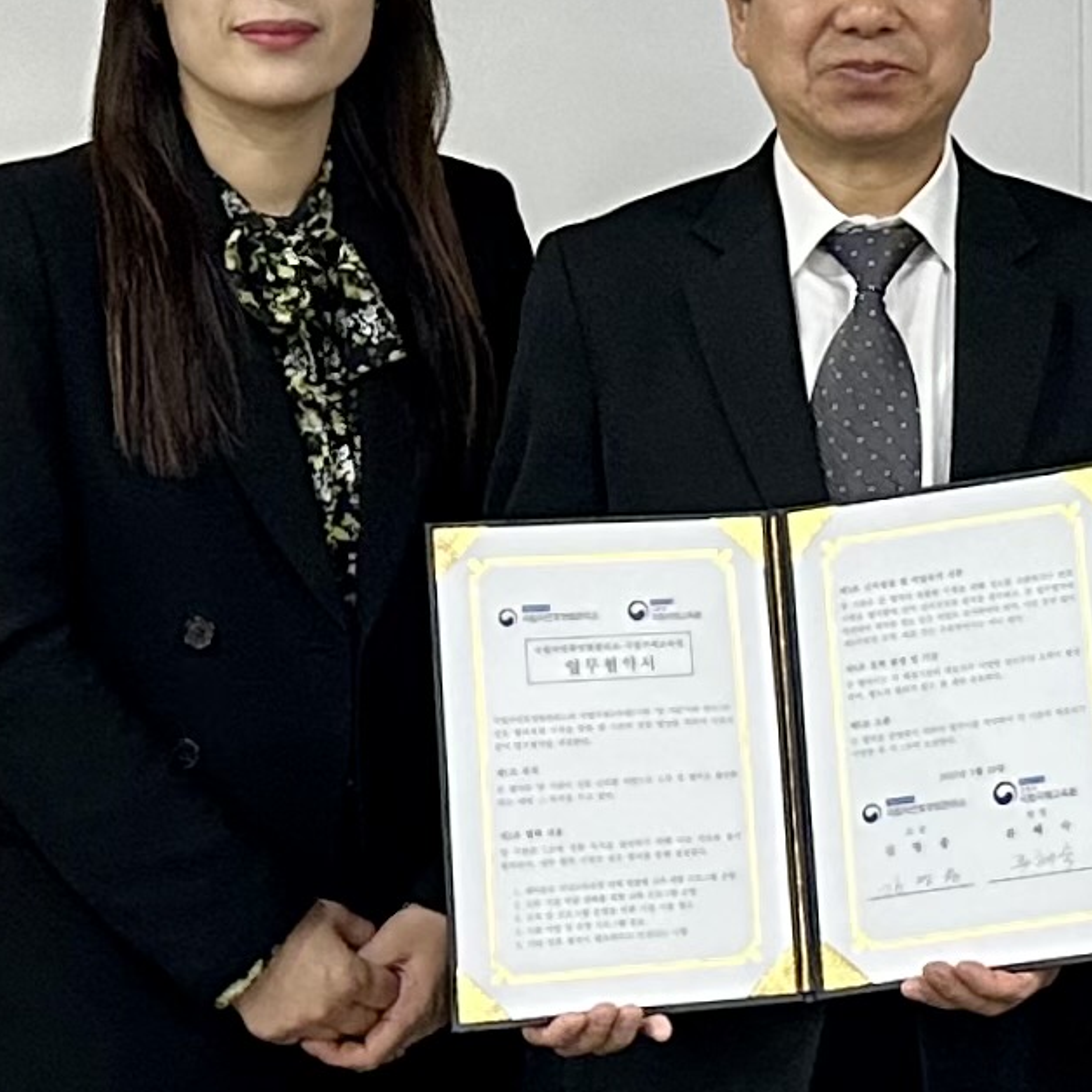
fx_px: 3212
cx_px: 1320
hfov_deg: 18.3
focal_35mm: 90
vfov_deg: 18.9
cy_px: 82
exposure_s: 1/60
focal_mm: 6.86
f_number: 1.78
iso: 320
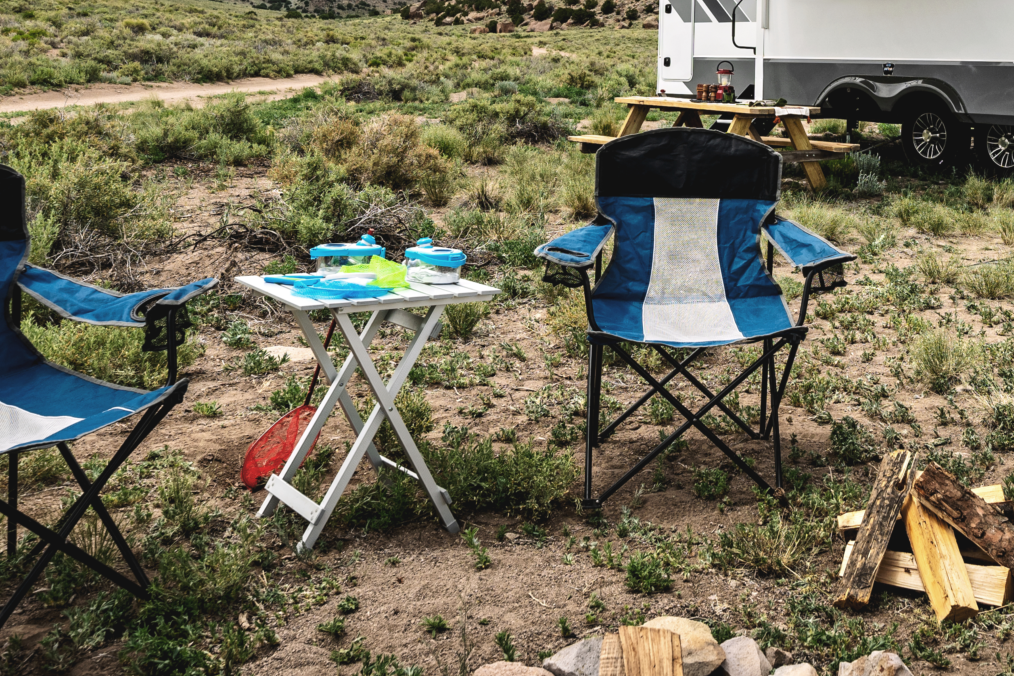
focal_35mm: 46
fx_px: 1295
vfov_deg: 27.9
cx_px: 857
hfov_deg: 40.4
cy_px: 40
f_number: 5.6
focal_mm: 14
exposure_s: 1/500
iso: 31
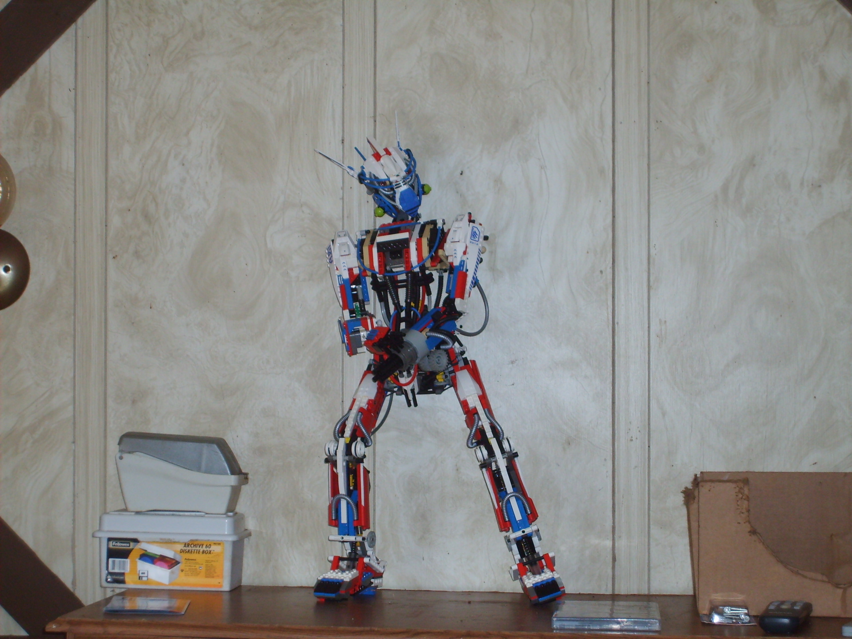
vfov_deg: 18.2
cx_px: 426
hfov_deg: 24.1
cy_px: 320
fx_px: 1994
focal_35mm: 81
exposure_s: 1/60
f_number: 4.2
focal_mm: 13.7
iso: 100
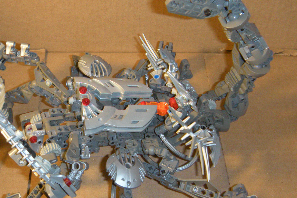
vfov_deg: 23.0
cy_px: 79
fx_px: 487
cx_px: 104
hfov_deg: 33.7
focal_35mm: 59
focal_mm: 5.9
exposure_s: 1/30
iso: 200
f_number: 3.8
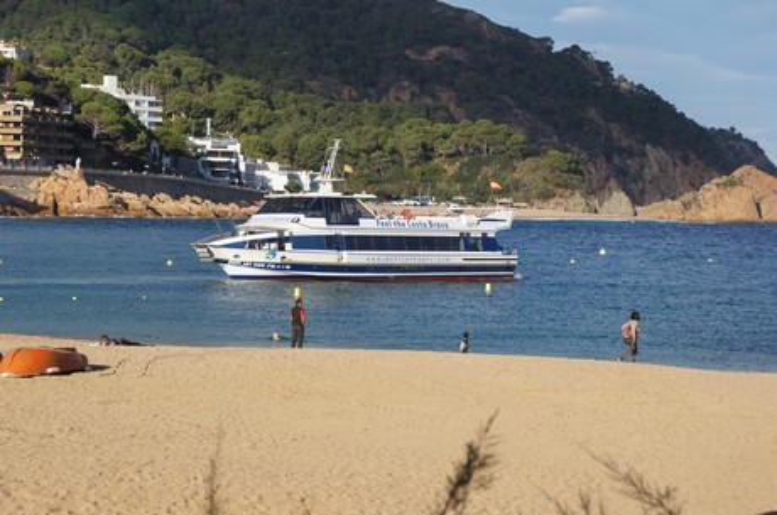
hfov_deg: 22.7
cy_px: 258
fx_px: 1939
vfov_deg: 15.1
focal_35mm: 90
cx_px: 388
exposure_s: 1/250
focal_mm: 60
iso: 100
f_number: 8
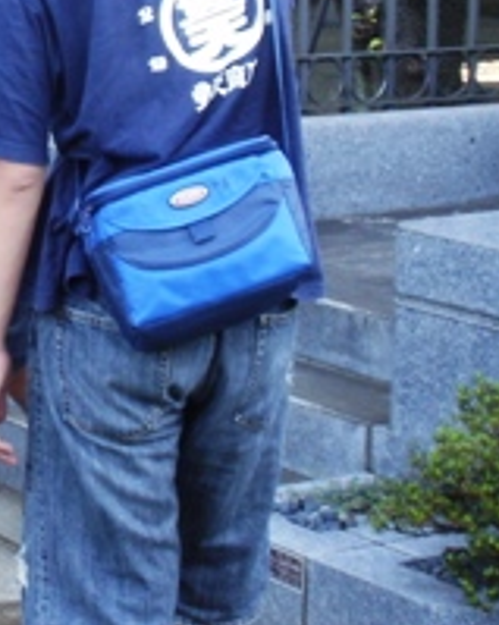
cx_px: -333
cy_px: 25
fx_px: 2550
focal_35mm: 138
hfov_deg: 10.6
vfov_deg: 13.8
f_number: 4
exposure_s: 1/30
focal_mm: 7.7
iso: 125
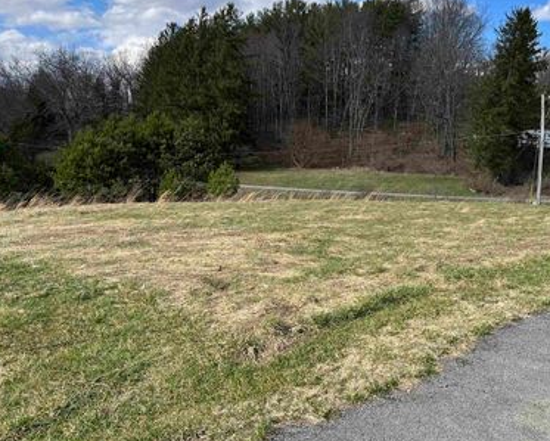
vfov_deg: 43.3
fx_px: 554
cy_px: 195
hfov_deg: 52.4
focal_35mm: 34
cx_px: 332
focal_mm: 5.7
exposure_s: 1/2404
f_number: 1.5
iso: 50
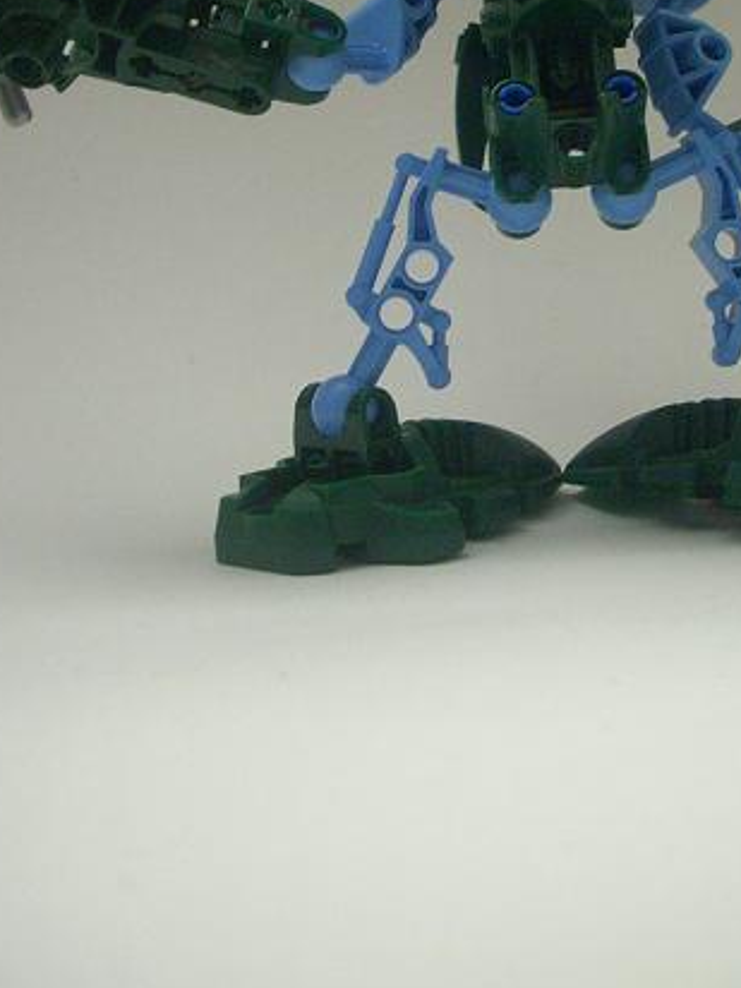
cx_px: 540
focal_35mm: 69
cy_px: 192
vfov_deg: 27.6
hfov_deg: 21.2
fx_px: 1969
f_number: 2.8
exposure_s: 1/5.4
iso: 200
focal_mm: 6.2
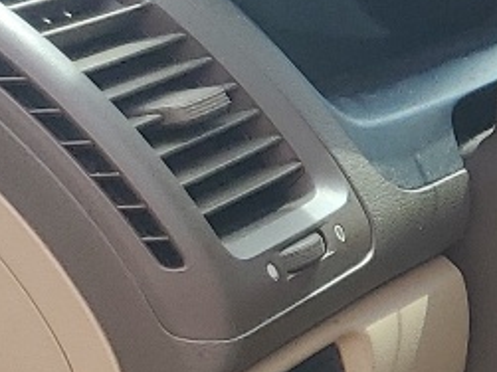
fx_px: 2382
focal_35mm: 166
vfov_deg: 8.8
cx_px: 1402
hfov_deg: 9.7
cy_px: 429
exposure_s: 1/588
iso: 50
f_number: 1.5
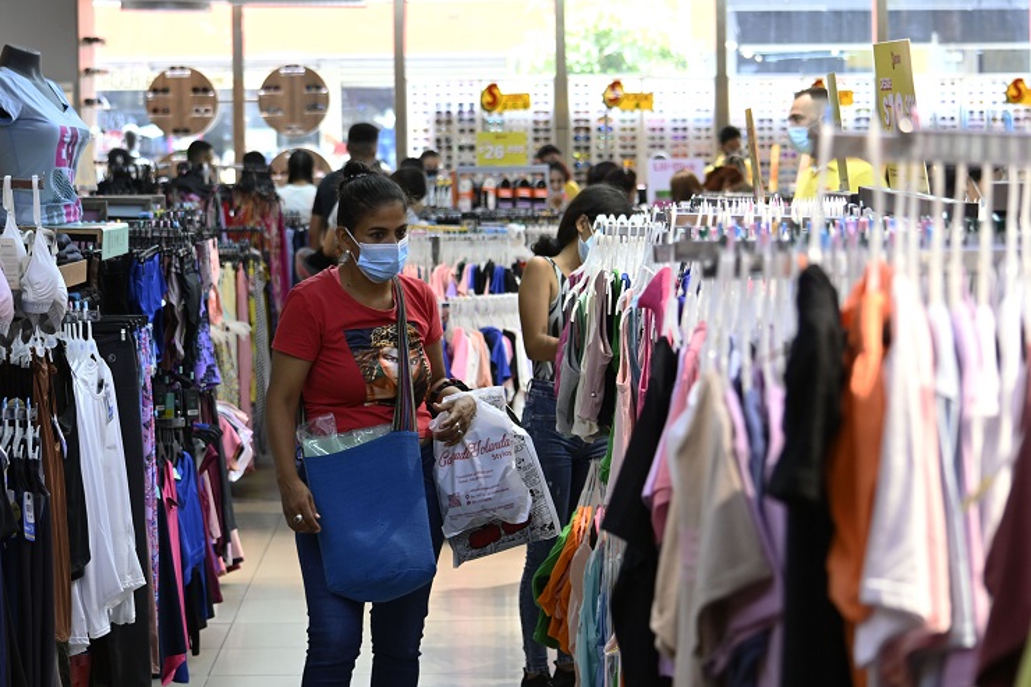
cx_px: 516
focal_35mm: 105
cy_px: 344
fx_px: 3006
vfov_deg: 13.0
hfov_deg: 19.5
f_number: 4.5
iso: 1600
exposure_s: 1/125
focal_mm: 70
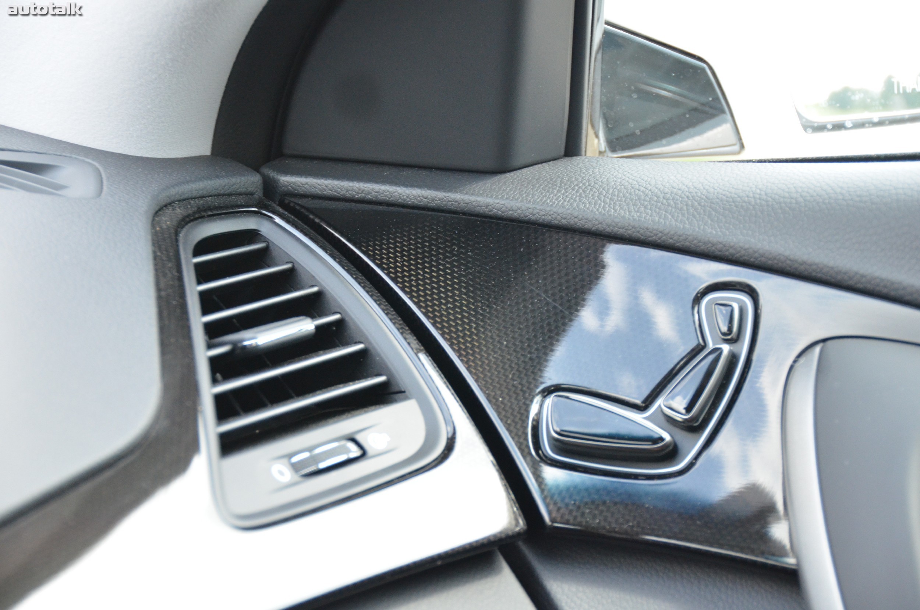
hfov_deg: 15.2
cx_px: 460
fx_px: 3443
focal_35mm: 135
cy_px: 305
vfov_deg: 10.1
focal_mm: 90
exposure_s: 1/320
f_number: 5.3
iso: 1600
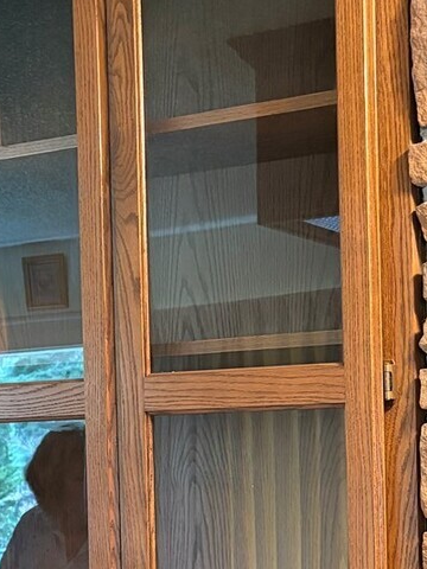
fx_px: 1283
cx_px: 472
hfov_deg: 18.2
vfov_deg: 24.2
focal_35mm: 78
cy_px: 531
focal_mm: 5.96
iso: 400
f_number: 1.6
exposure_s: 1/60
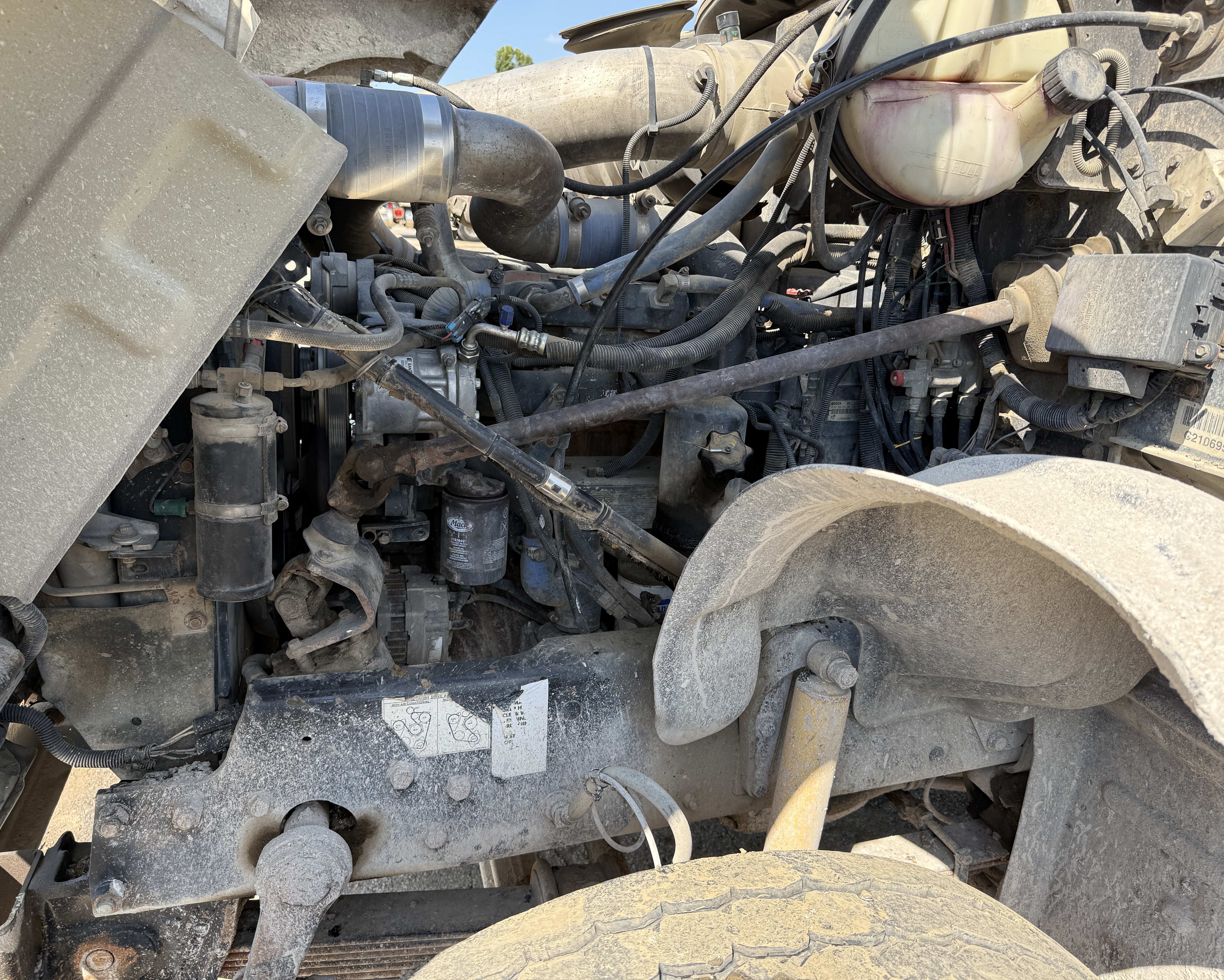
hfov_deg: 68.1
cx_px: 597
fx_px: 906
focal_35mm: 25
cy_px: 490
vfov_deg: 56.8
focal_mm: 6.76
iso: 100
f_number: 1.78
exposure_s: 1/979
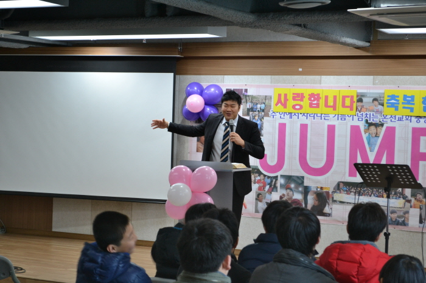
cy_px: 142
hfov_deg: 24.6
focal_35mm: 82
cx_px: 213
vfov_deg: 16.5
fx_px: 976
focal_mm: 55
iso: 560
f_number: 5.6
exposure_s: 1/15
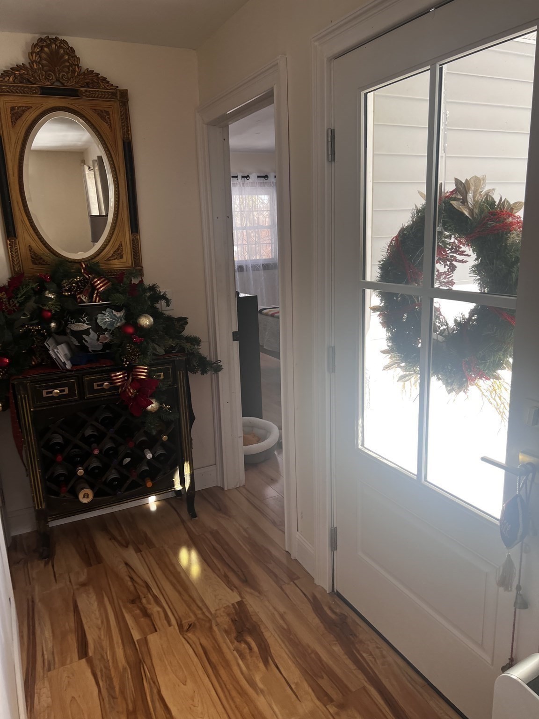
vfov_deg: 67.3
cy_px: 360
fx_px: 540
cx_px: 270
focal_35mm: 26
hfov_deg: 53.1
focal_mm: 5.7
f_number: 1.5
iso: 40
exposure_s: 1/121
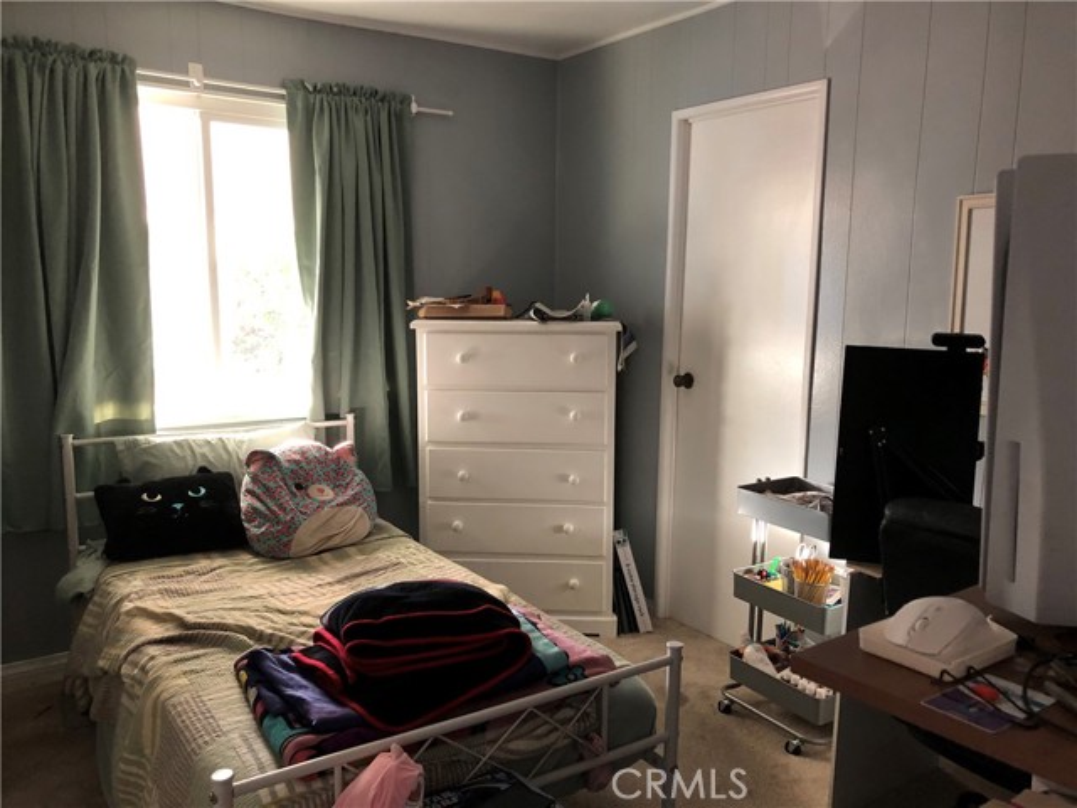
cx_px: 538
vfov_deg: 49.7
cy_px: 404
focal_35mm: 28
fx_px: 871
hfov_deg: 63.4
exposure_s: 1/8
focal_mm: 3.99
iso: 100
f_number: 1.8
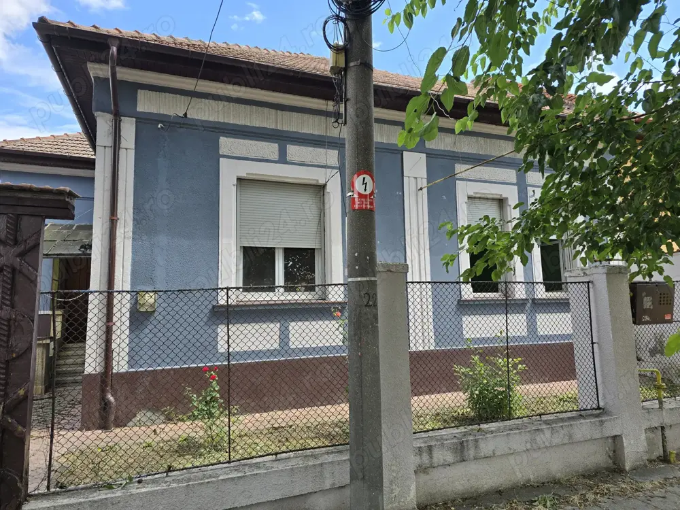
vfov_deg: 58.9
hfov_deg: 73.9
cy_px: 255
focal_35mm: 23
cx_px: 340
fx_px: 452
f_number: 1.7
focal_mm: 6.3
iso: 12
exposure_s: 1/289
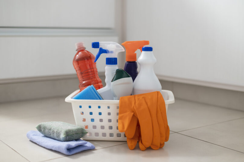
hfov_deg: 39.6
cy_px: 81
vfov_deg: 27.0
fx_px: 339
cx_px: 122
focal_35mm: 50
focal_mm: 50
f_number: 2.8
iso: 125
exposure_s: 1/125
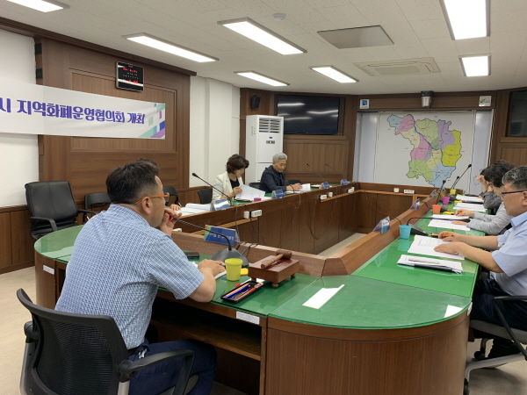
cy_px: 198
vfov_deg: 53.1
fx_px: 396
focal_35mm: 26
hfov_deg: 67.3
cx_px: 264
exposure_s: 1/120
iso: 80
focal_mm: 4.25
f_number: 1.8
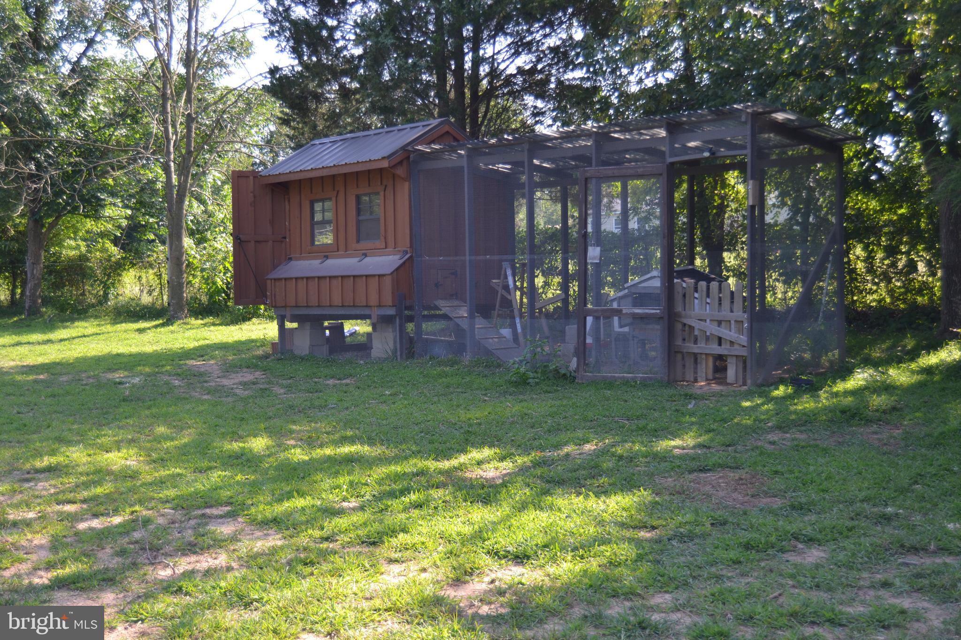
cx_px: 480
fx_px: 1201
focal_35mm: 45
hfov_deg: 43.6
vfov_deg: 29.9
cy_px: 320
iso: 110
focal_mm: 30
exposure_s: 1/125
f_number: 4.2
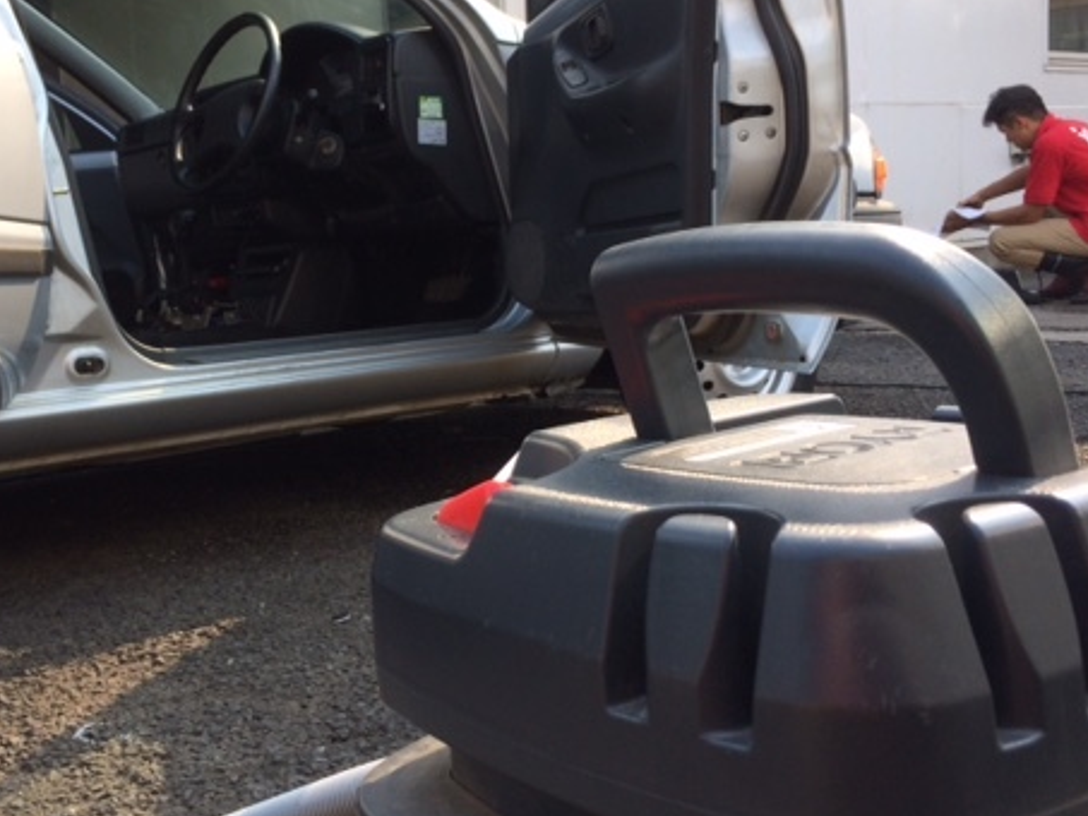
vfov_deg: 35.1
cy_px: 377
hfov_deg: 45.5
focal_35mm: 41
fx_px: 1289
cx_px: 435
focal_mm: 4.15
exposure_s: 1/419
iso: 32
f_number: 2.2
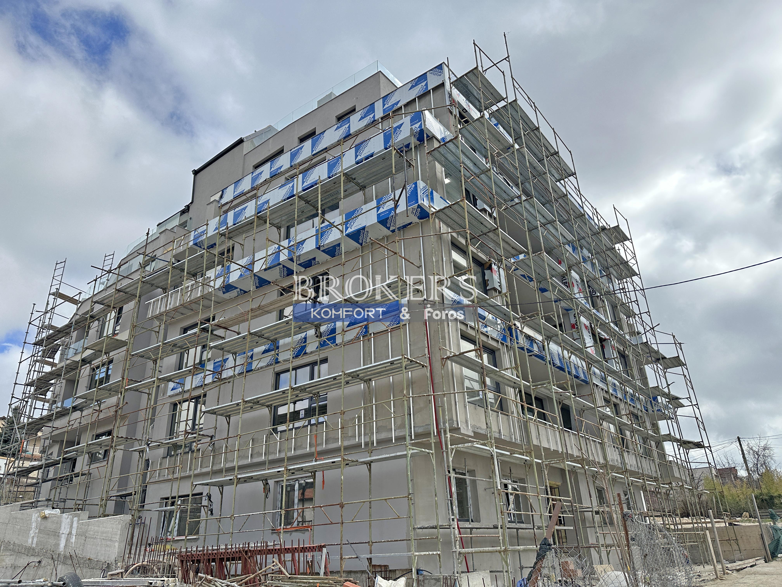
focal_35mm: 24
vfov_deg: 56.8
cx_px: 391
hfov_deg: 71.6
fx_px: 542
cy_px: 294
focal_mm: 6.86
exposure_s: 1/4762
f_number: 1.78
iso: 80
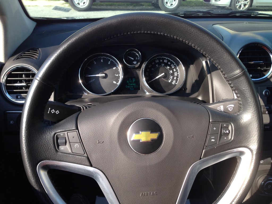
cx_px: 136
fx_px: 259
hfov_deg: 55.4
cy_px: 102
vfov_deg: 42.9
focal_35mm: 33
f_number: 2.4
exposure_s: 1/244
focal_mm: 4.12
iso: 50
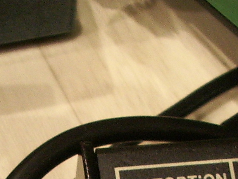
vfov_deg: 9.4
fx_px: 1003
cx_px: 82
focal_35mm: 146
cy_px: 372
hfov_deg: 13.5
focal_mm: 5.8
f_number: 2.6
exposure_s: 1/15
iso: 200
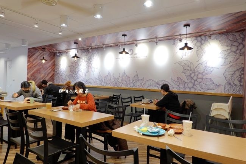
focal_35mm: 24
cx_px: 123
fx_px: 164
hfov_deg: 73.8
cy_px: 82
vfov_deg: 53.1
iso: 200
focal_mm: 9
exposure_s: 1/30
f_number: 2.8
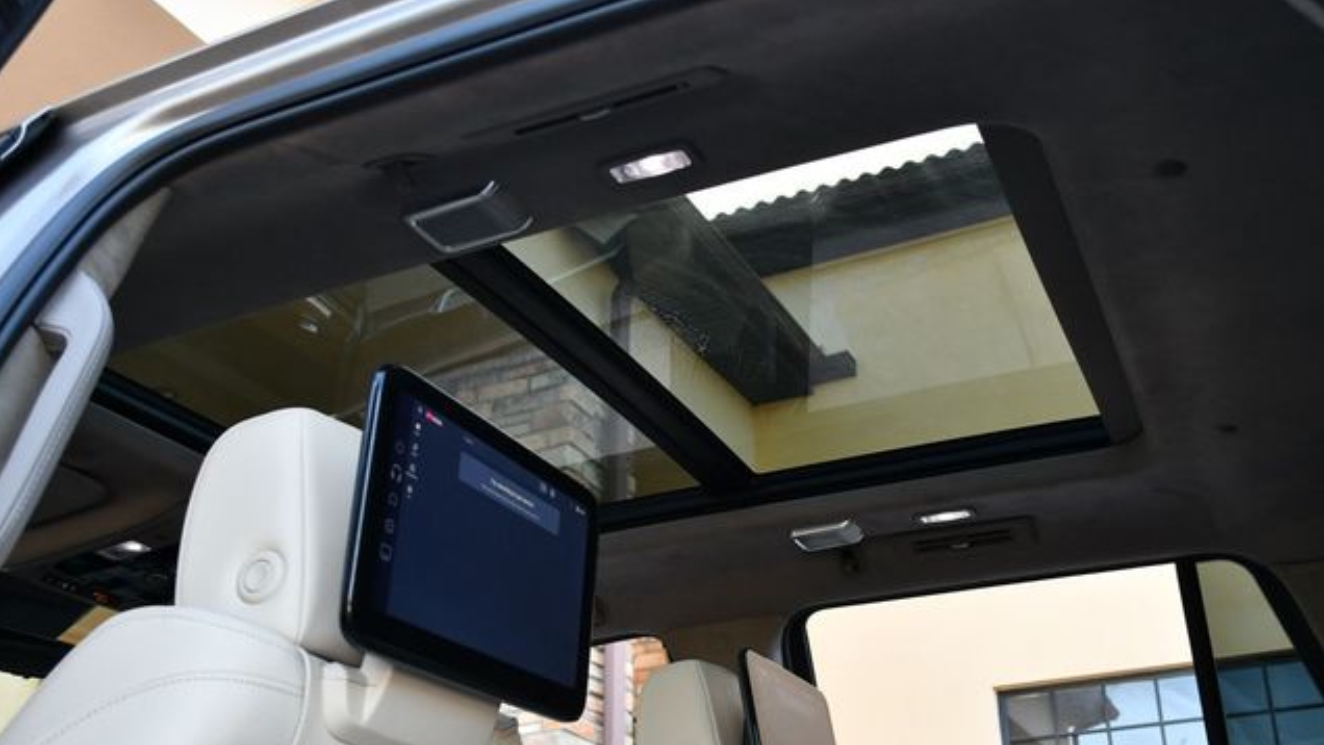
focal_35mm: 38
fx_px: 1334
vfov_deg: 31.2
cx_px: 660
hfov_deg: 52.8
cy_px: 408
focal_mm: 18
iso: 400
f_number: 4
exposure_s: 1/250
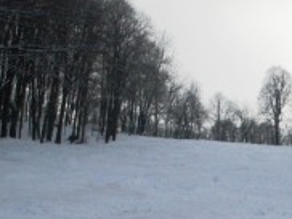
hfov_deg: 19.1
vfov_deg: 14.4
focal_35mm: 100
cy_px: 259
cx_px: 282
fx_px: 845
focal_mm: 6.3
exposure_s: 1/250
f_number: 8.4
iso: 80
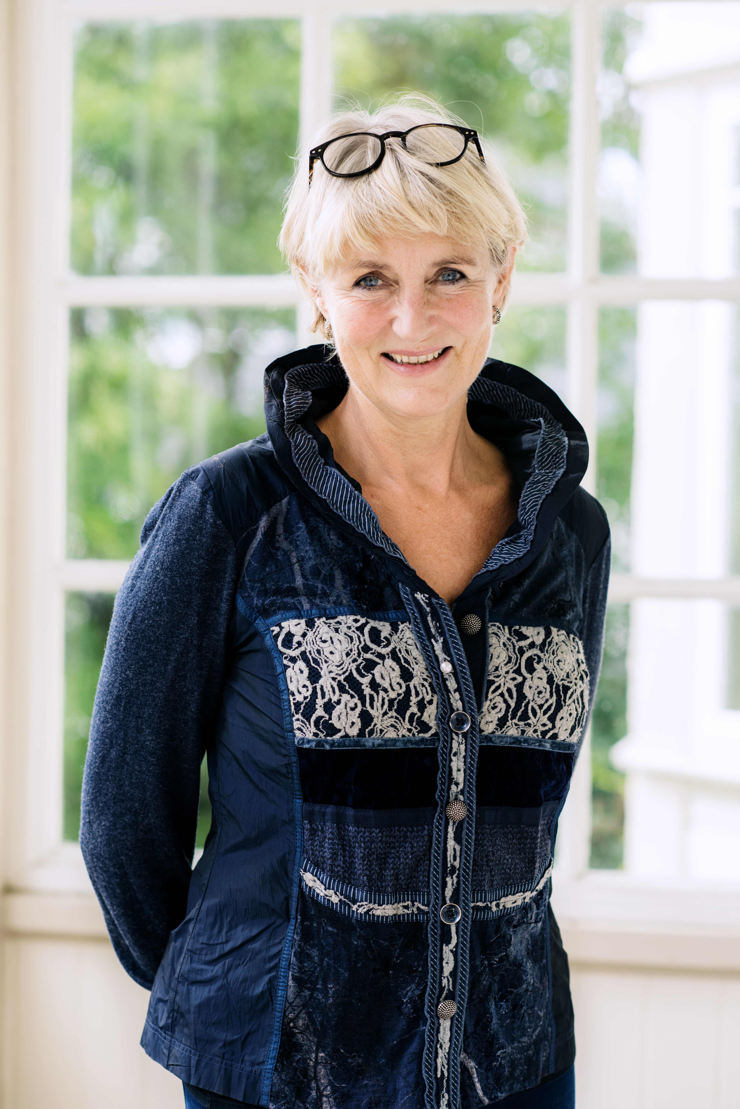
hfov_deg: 16.1
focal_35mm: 85
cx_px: 370
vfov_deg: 23.9
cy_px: 554
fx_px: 2618
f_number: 3.5
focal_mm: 85
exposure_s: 1/500
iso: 400
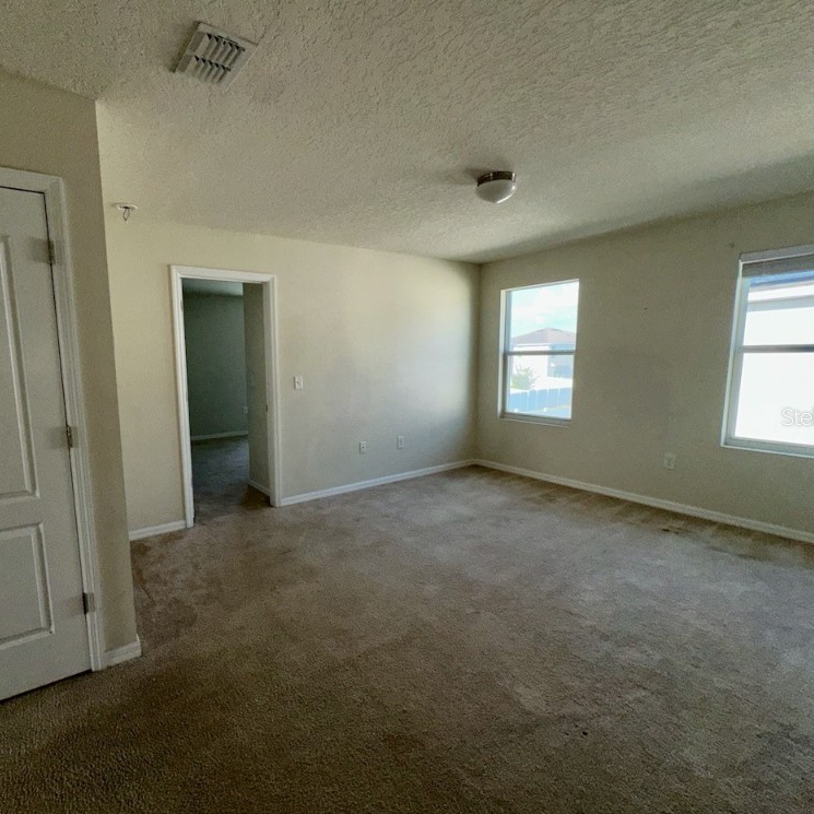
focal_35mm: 17
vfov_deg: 84.0
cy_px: 416
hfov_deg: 83.0
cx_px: 326
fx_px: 452
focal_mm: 2.22
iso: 32
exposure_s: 1/437
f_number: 2.2
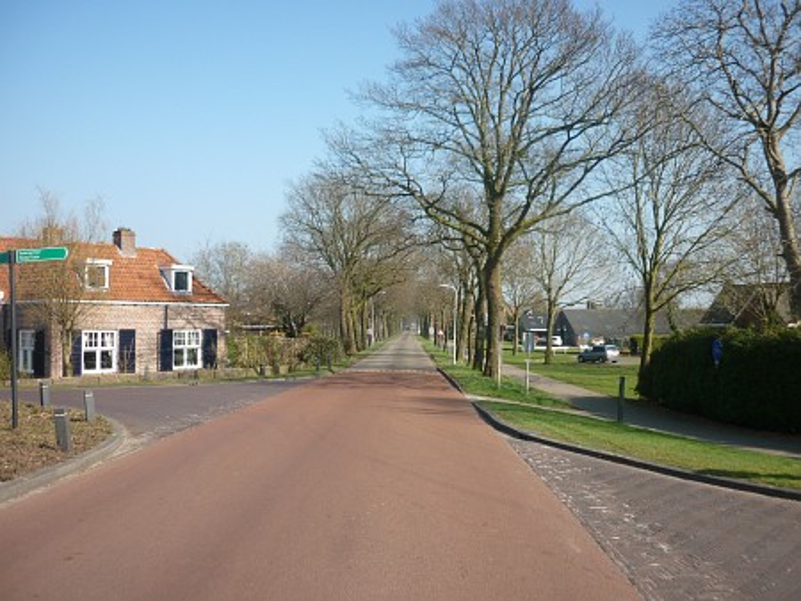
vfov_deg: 43.0
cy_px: 300
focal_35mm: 33
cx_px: 400
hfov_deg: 55.3
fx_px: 764
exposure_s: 1/800
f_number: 2.8
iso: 80
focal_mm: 5.5
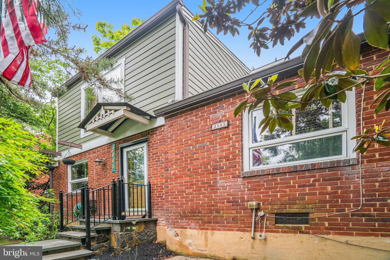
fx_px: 173
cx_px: 195
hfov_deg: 96.7
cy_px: 130
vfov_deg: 73.8
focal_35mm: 16
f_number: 8
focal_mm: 16
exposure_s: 1/200
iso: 1250
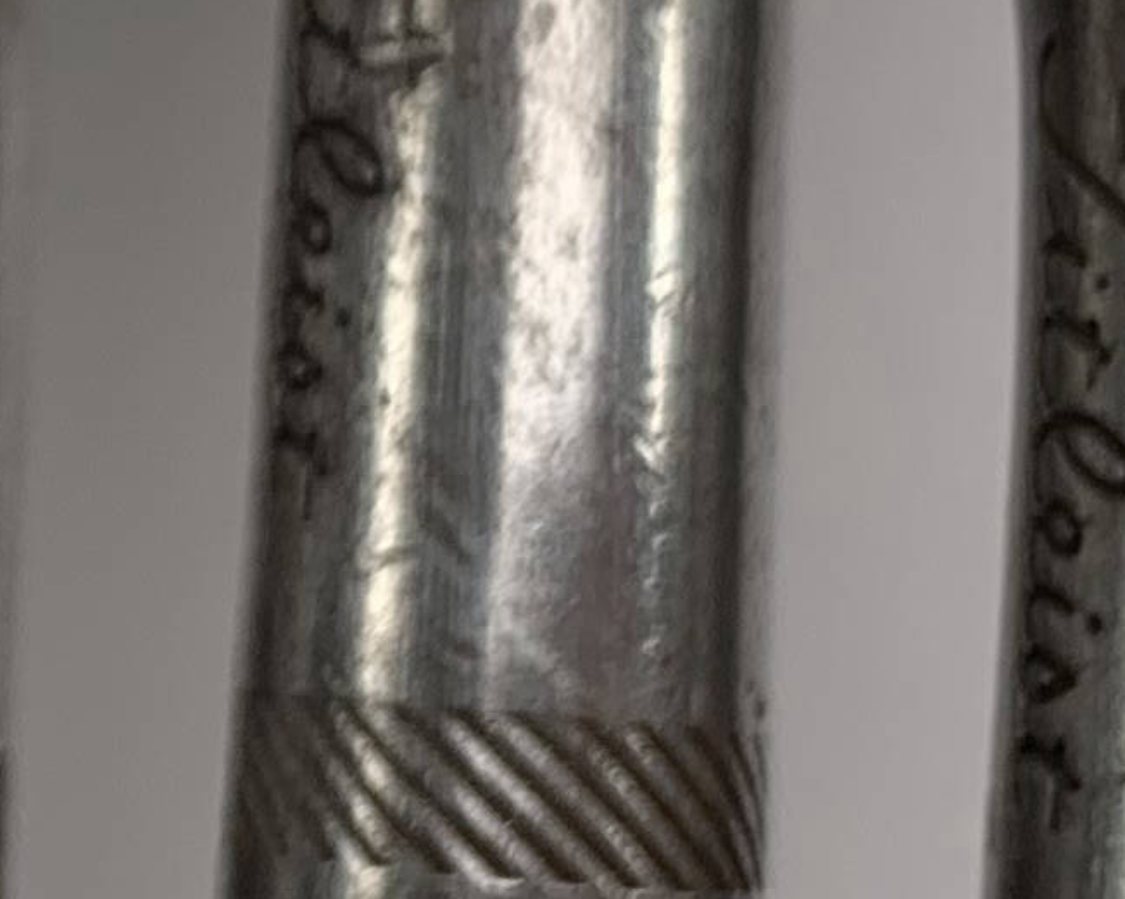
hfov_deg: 12.0
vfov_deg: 9.8
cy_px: 309
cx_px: -274
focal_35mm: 157
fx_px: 5225
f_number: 1.8
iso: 25
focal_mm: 4.25
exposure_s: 1/223
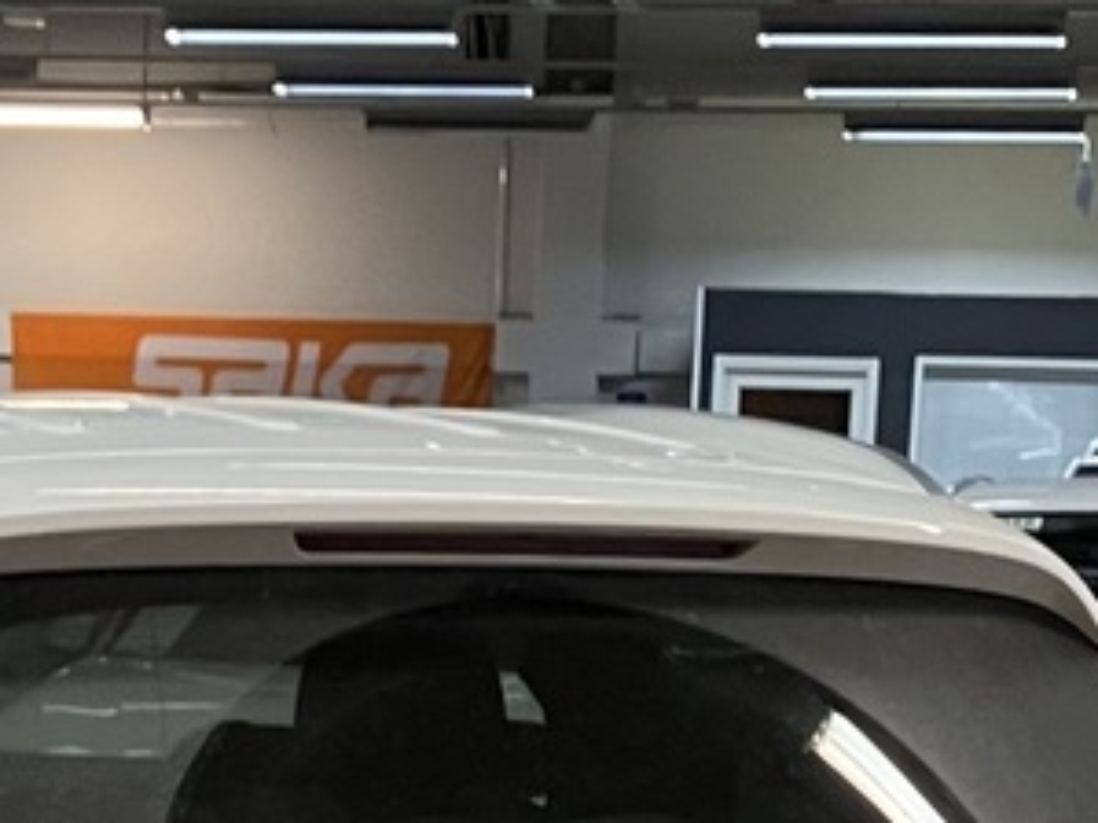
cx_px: 59
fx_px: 4280
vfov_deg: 10.6
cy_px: 1205
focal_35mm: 135
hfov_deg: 14.4
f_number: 1.8
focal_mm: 3.99
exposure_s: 1/50
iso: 100
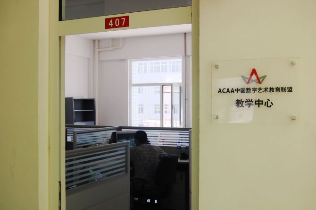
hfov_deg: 46.5
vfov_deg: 31.8
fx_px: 368
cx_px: 158
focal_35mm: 42
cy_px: 105
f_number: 5.6
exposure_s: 1/125
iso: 200
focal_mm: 28
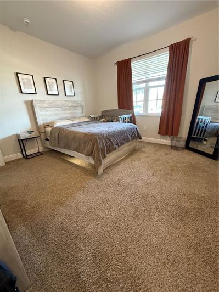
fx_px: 118
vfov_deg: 102.1
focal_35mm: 14
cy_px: 146
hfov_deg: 85.7
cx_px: 110
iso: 640
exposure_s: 1/60
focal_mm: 2.22
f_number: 2.2
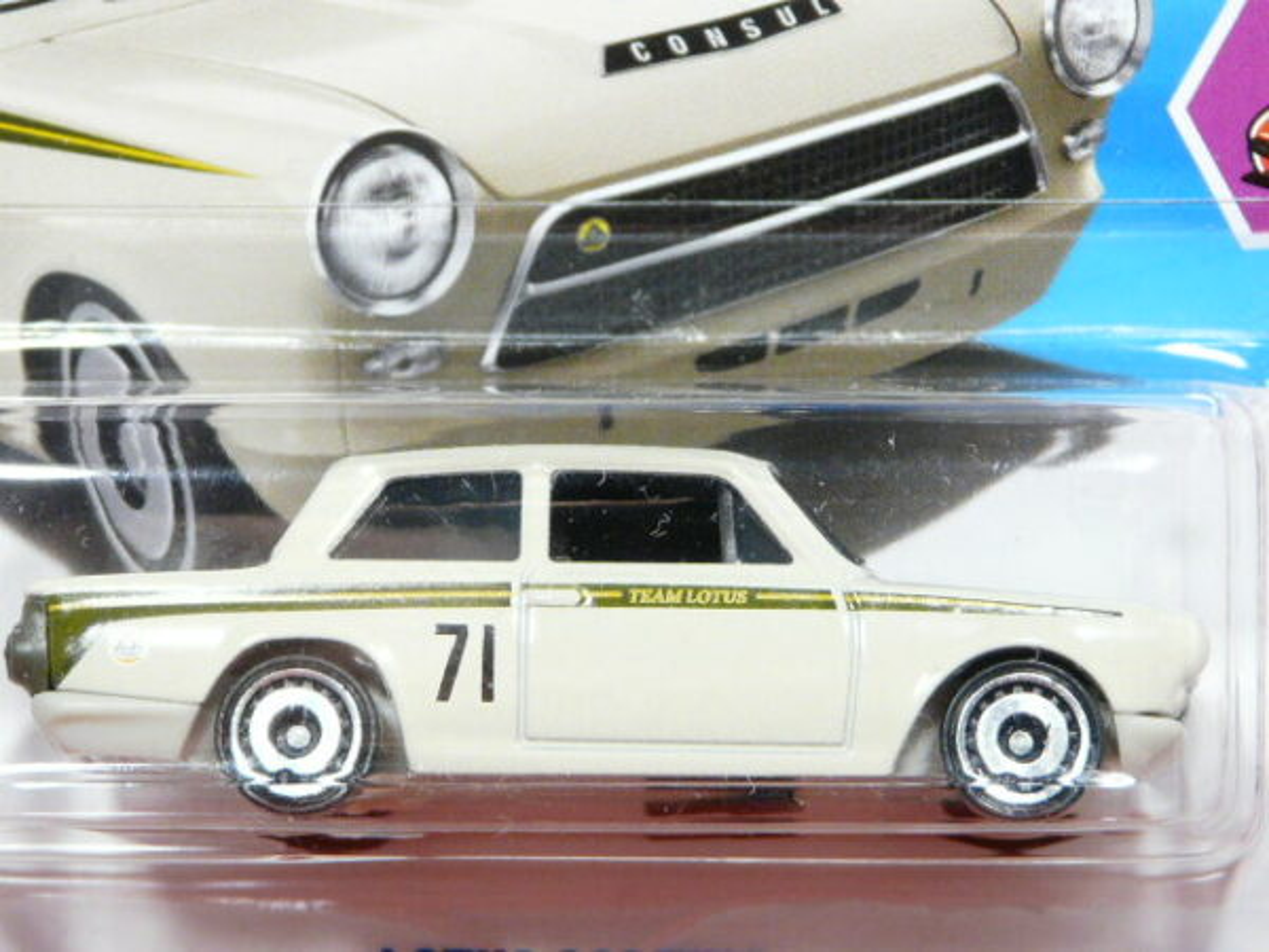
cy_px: 476
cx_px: 634
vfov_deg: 8.5
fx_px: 6379
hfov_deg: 11.4
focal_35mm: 174
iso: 200
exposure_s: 1/30
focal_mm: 18
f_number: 3.6
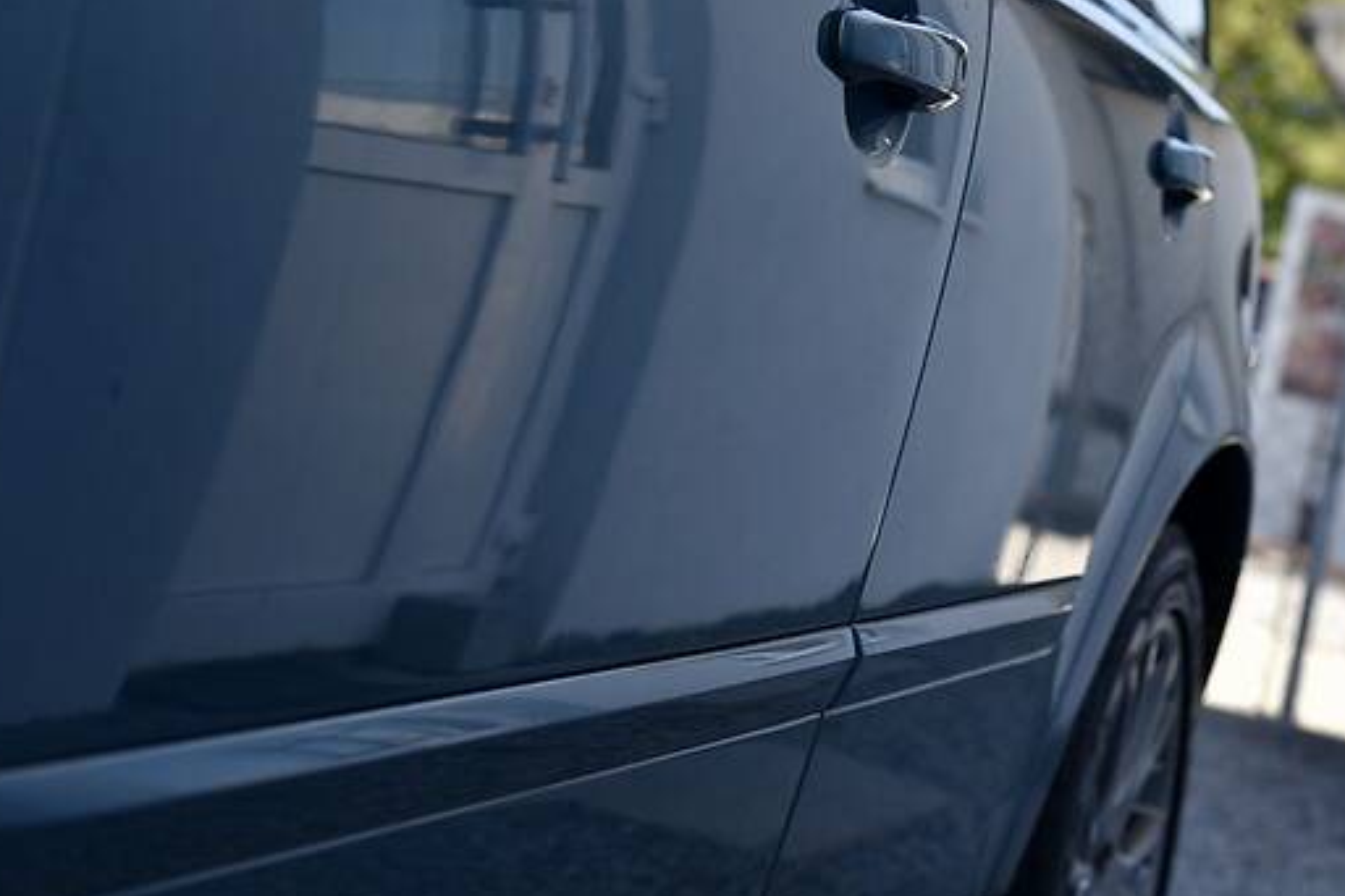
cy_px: 227
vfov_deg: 11.7
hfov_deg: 17.5
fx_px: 4371
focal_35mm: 117
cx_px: 800
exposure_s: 1/500
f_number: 5.6
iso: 280
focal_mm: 75
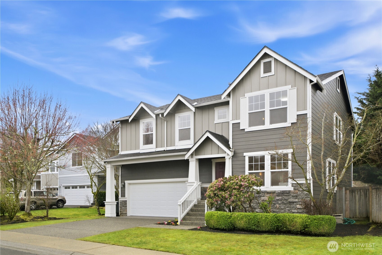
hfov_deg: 63.7
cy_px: 128
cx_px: 191
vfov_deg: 45.0
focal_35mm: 29
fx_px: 308
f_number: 9
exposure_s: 1/40
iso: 400
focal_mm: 29
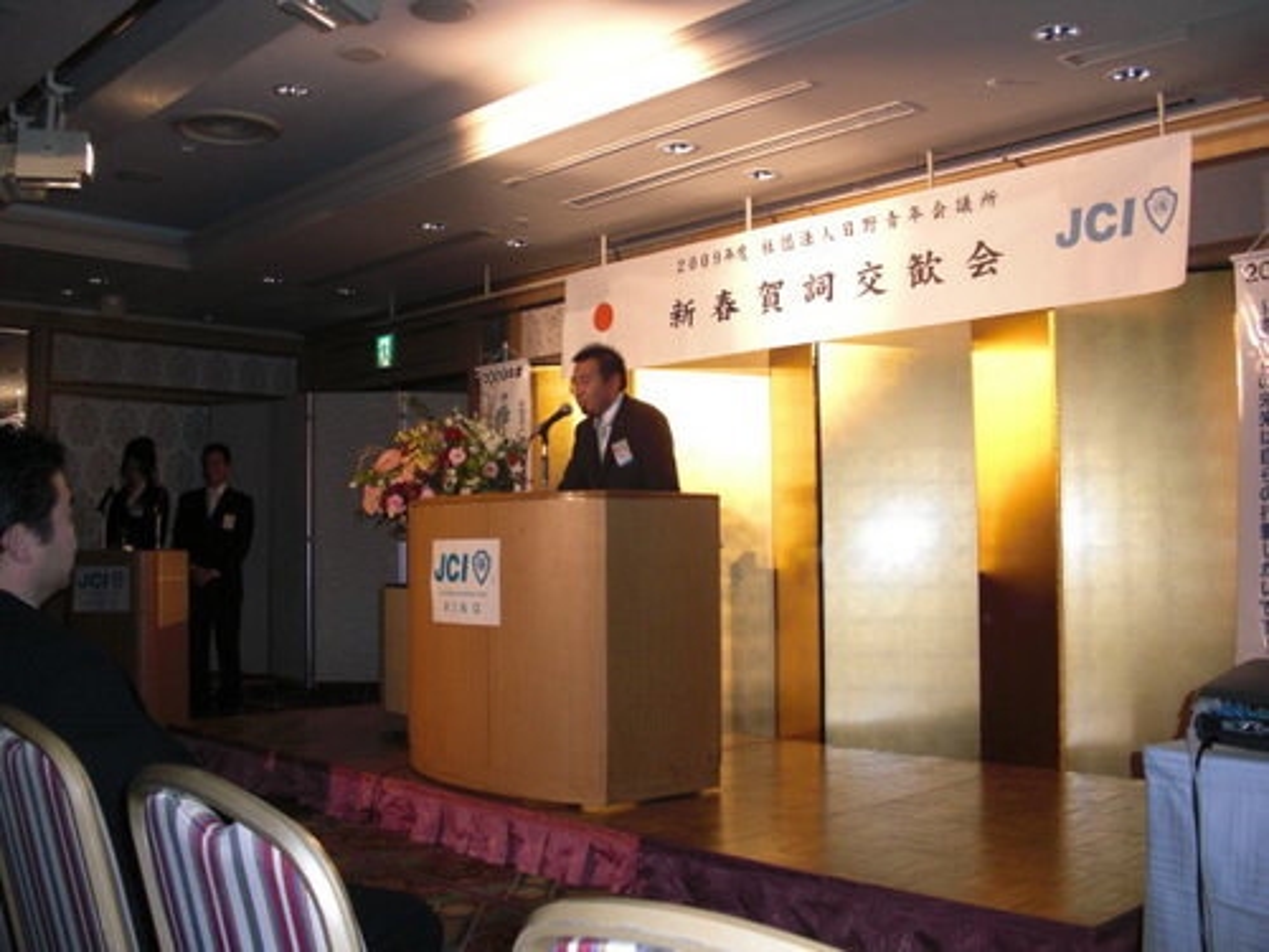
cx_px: 634
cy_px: 476
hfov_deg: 51.4
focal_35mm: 36
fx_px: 1320
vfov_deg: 39.7
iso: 200
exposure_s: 1/60
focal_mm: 6.3
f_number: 2.8
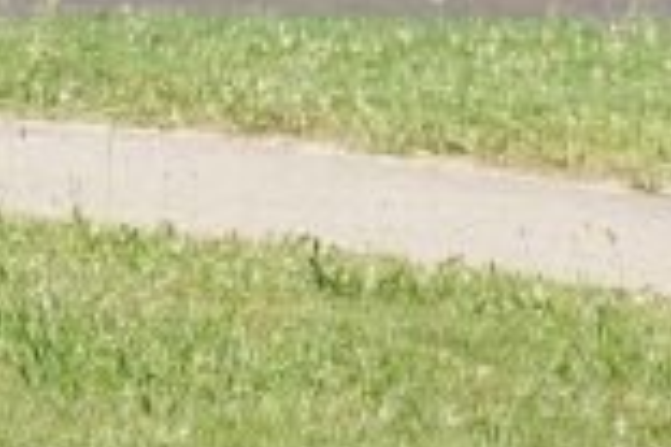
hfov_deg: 3.0
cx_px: -9
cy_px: -625
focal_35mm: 693
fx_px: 12916
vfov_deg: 2.0
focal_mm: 90
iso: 100
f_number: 6.3
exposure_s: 1/200
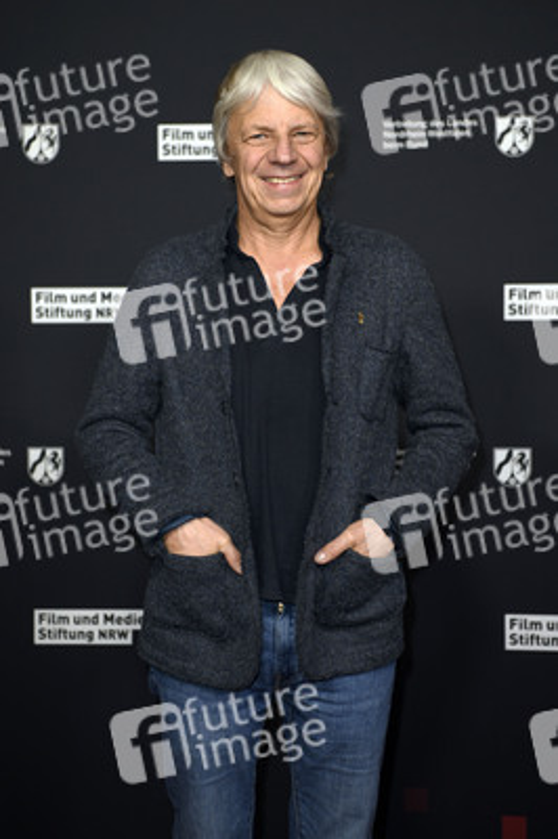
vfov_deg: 28.9
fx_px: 1630
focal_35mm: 70
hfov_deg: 19.4
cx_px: 279
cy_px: 420
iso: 800
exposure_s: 1/250
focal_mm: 70
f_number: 4
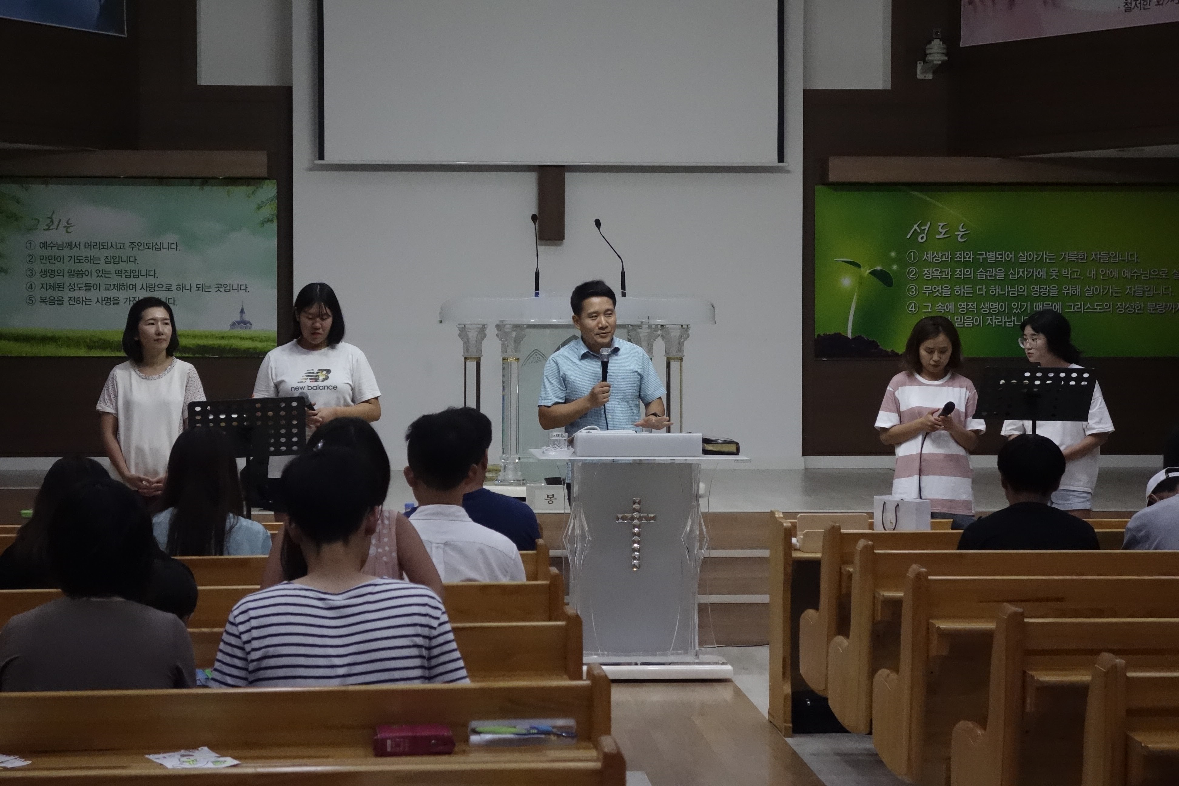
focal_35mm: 75
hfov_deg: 27.0
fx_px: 2456
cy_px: 393
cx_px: 590
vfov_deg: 18.2
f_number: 4
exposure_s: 1/250
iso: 3200
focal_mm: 27.86
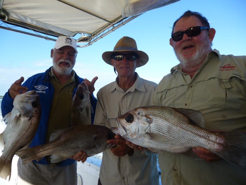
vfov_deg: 49.7
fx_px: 199
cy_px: 92
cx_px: 123
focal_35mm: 28
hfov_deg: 63.4
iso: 100
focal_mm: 5
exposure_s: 1/500
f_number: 3.1
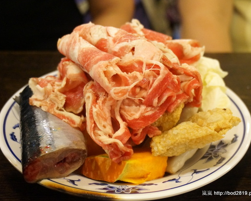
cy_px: 101
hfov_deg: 33.2
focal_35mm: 57
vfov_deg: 26.9
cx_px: 139
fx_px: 420
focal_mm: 33
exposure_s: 1/40
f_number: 5
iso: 3200
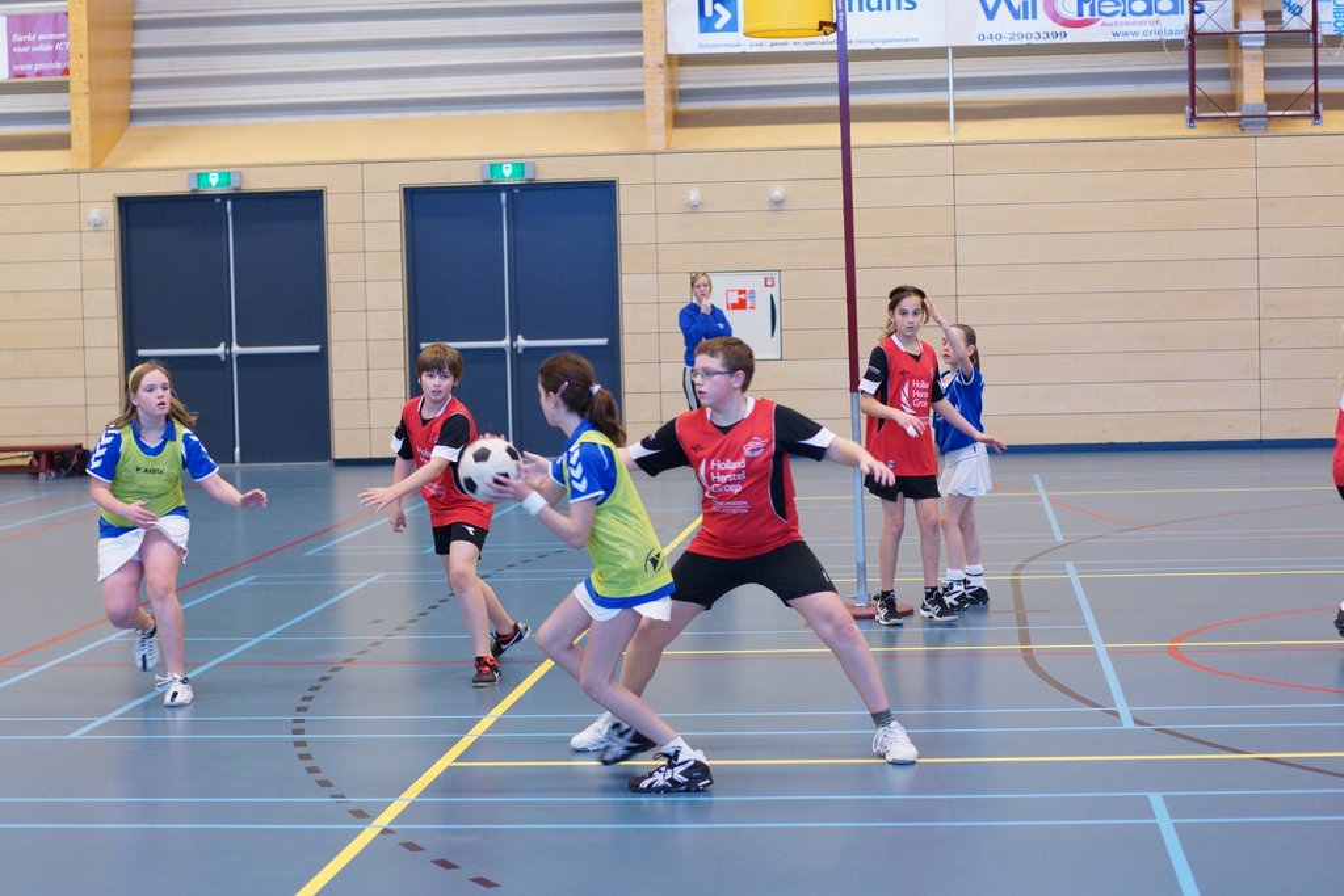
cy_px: 448
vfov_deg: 18.2
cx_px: 672
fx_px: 2800
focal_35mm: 75
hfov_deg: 27.0
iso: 800
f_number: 2.2
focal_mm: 50
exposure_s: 1/200
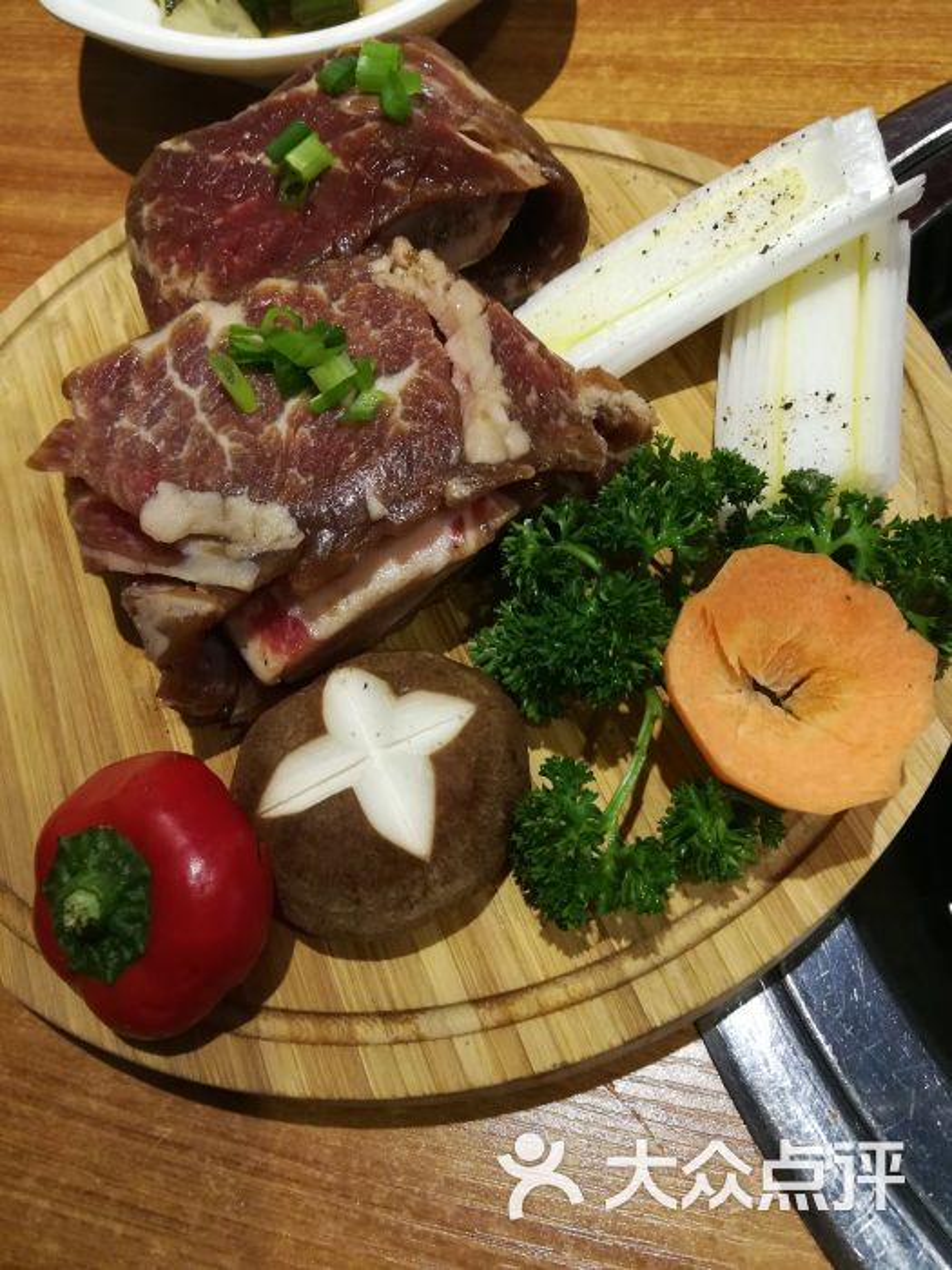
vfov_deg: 67.3
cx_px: 476
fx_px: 953
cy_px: 635
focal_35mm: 26
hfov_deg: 53.1
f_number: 2.2
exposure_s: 1/33.3
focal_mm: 3.83
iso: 200
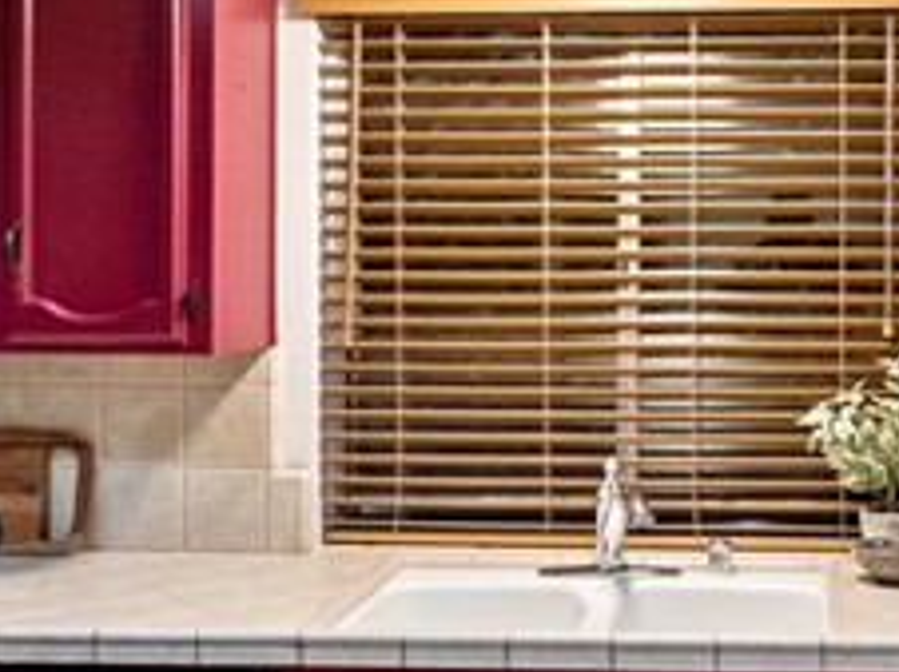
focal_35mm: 61
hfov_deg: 31.1
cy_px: 173
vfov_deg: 23.7
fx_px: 1583
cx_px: 692
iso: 2500
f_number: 2.8
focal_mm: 14
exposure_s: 1/160
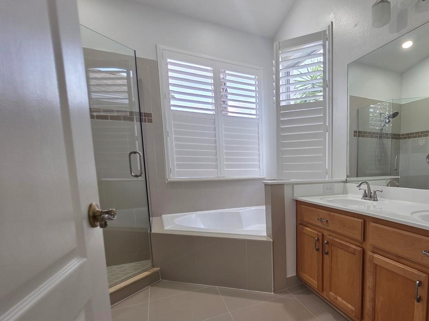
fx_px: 235
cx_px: 310
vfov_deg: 67.5
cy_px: 202
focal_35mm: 19
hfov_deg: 79.6
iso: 100
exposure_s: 1/120
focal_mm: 2.2
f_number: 1.9
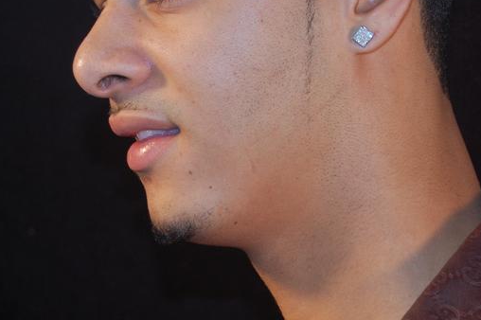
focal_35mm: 130
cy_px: 117
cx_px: 298
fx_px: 1733
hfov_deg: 15.8
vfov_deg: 10.5
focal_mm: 55
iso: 400
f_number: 5.6
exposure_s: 1/60
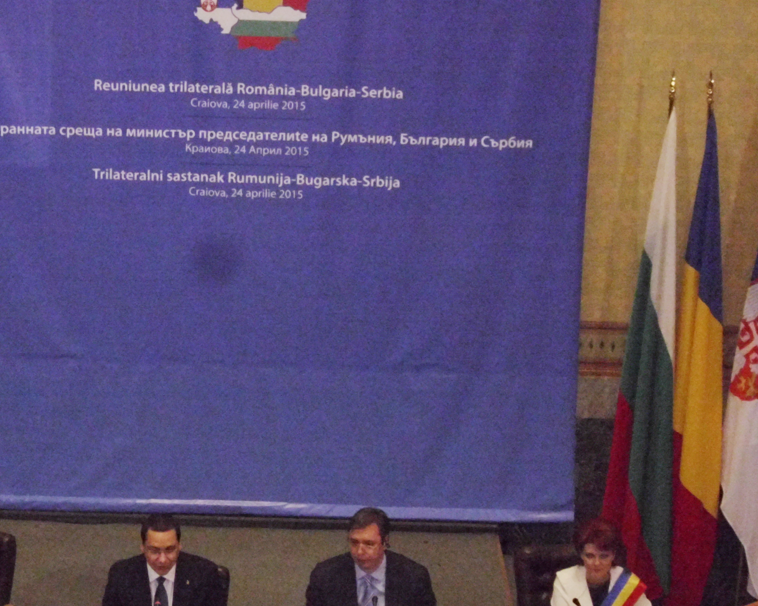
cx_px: 295
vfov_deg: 12.6
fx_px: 2737
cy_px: 321
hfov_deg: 15.8
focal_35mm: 122
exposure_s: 1/60
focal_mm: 14.8
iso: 800
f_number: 4.8
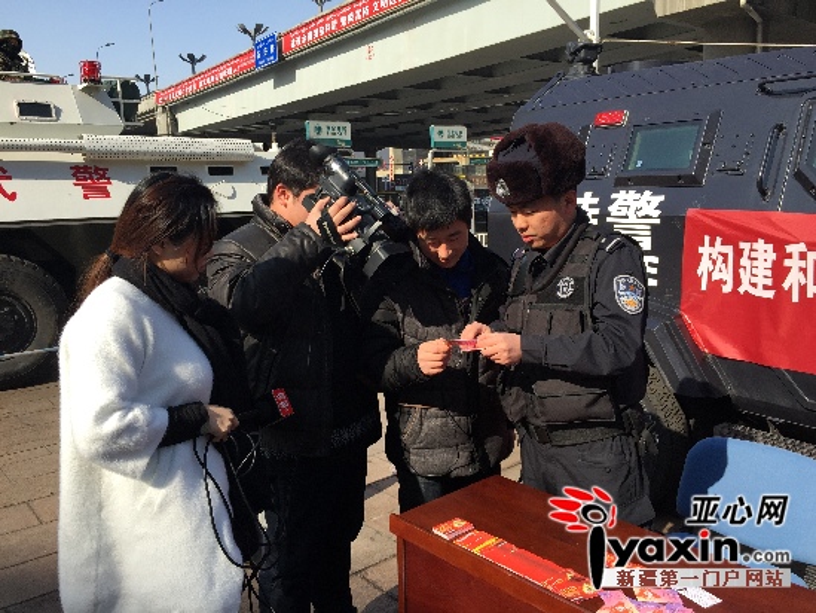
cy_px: 306
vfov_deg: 48.2
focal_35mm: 29
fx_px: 684
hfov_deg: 61.6
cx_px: 408
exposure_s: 1/1364
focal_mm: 4.15
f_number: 2.2
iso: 32
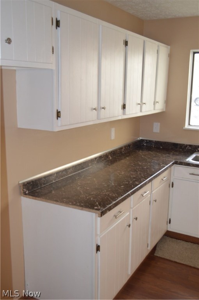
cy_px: 150
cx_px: 100
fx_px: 299
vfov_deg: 53.2
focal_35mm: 36
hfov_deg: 36.8
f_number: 4
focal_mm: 24
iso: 400
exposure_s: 1/80
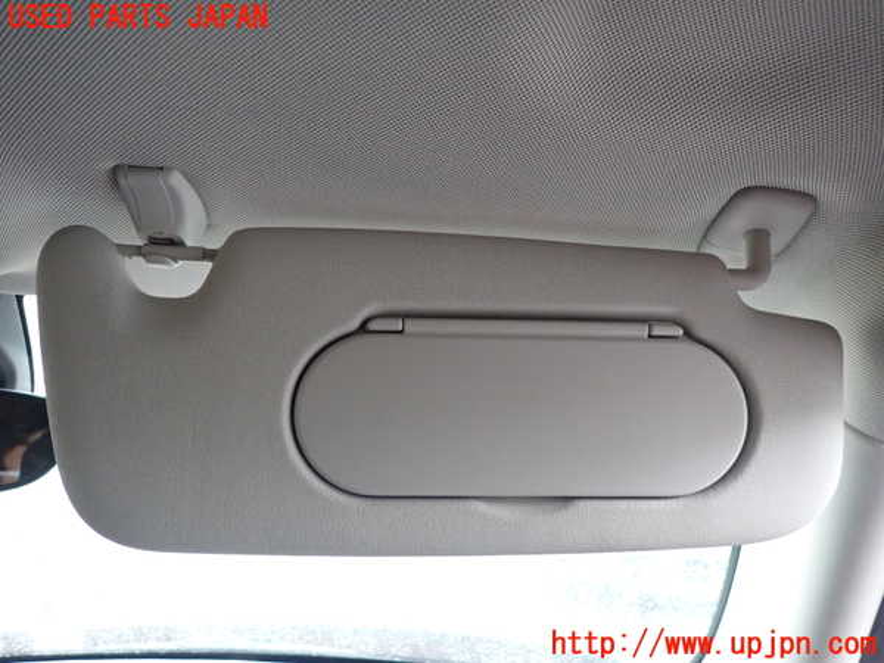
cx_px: 442
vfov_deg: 54.9
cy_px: 332
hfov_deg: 69.4
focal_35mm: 25
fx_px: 638
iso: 500
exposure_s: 1/30
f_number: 2
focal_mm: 4.5
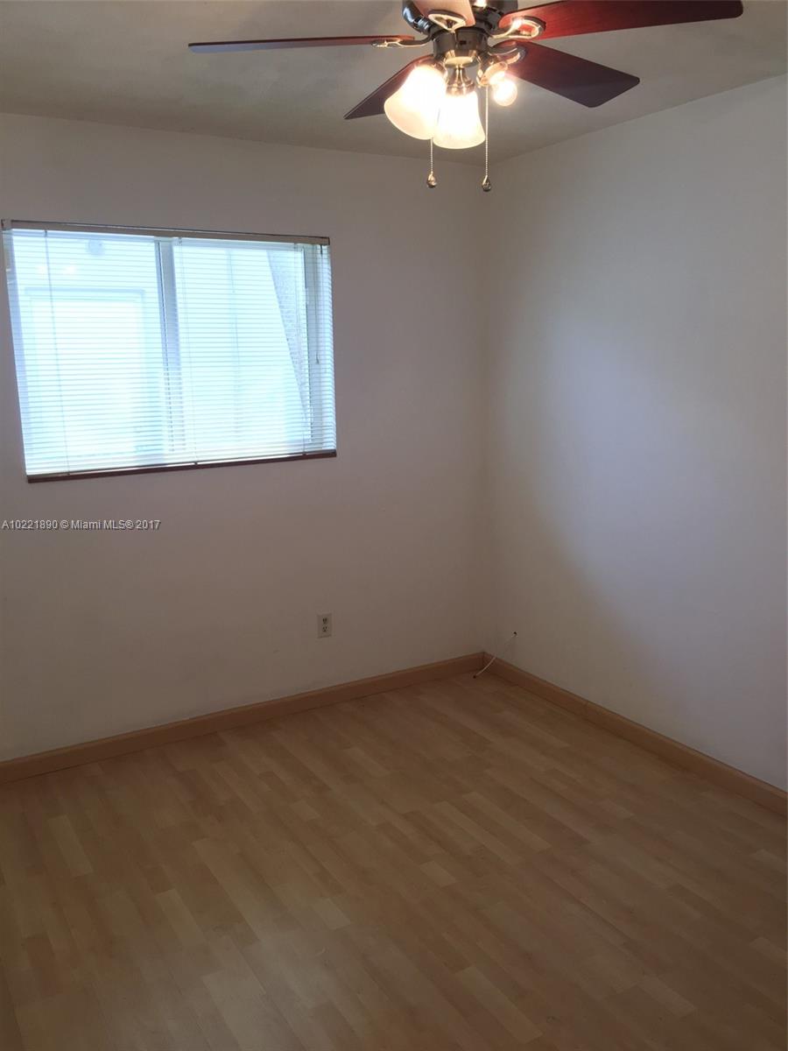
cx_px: 394
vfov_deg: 61.7
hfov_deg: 48.2
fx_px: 880
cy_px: 526
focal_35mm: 29
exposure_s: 1/30
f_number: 2.2
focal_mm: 4.15
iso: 40
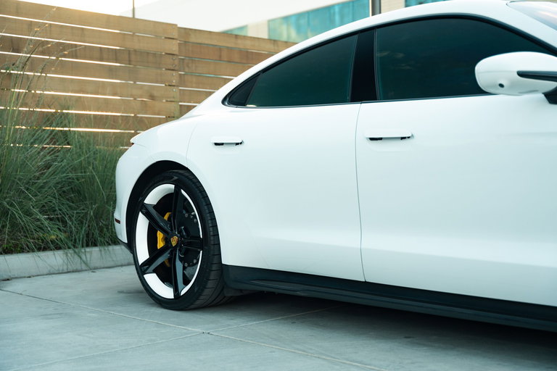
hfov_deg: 40.6
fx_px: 753
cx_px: 278
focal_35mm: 49
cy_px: 186
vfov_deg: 27.7
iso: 200
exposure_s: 1/100
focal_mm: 48.7
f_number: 2.8
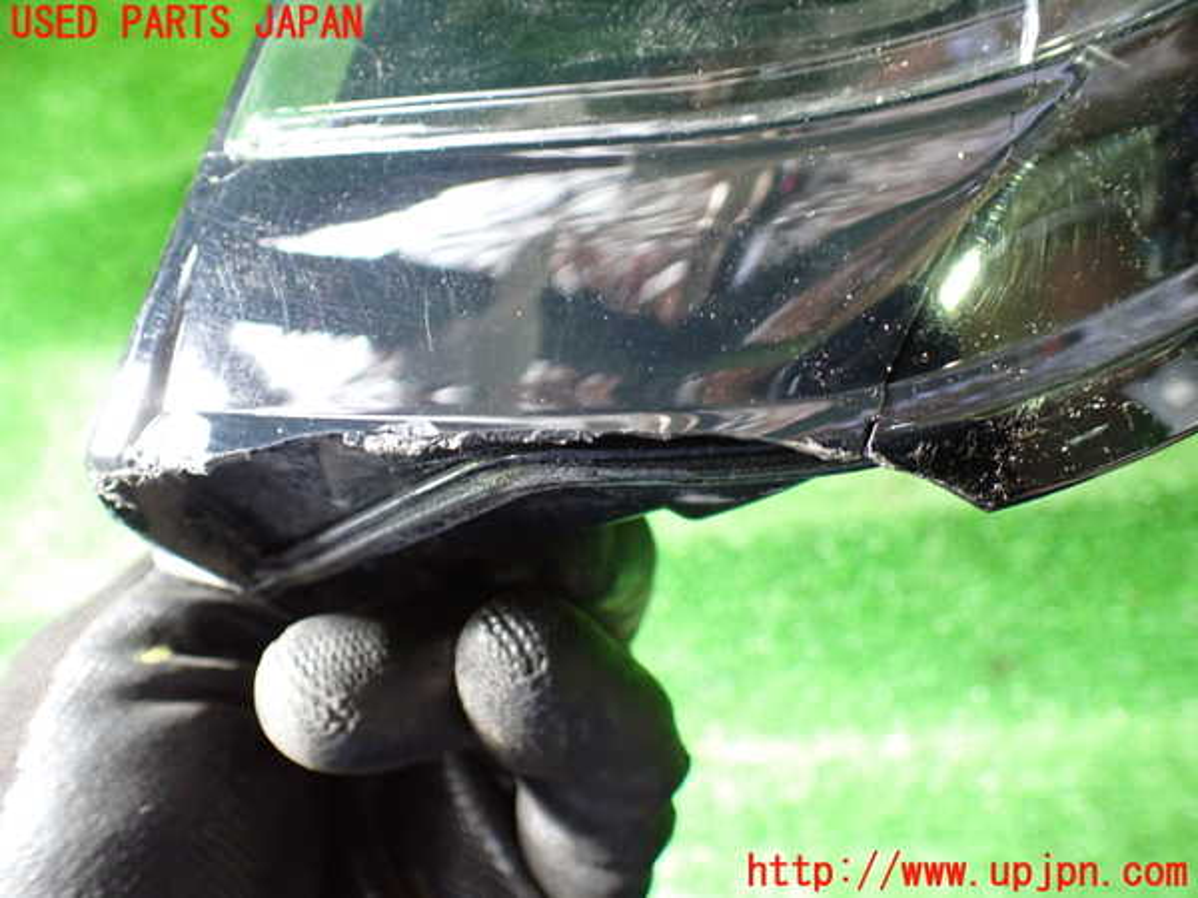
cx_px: 599
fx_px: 1038
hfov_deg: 60.0
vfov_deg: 46.8
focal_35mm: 30
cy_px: 449
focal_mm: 5.4
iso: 1000
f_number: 2.3
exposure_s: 1/30
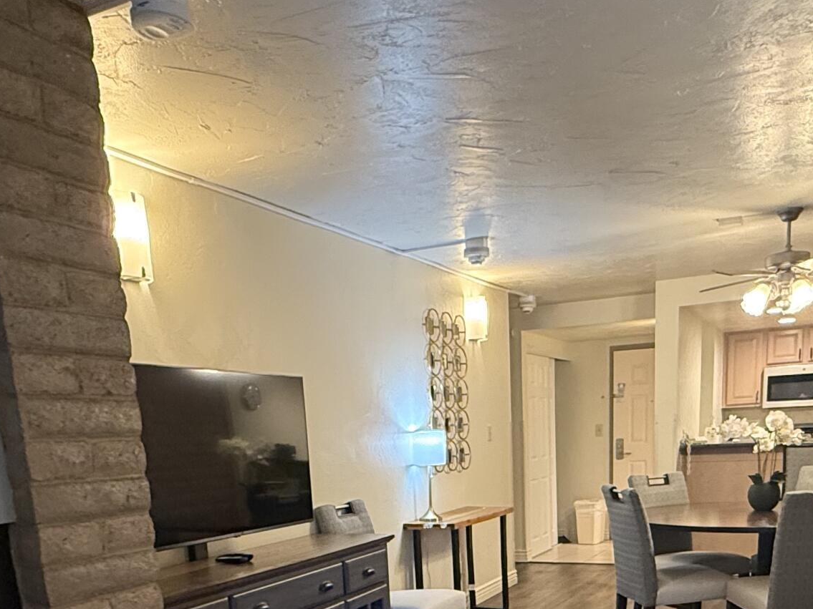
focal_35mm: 37
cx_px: 428
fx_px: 869
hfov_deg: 50.1
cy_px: 641
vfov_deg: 34.3
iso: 400
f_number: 2.2
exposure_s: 1/60
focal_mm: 2.22
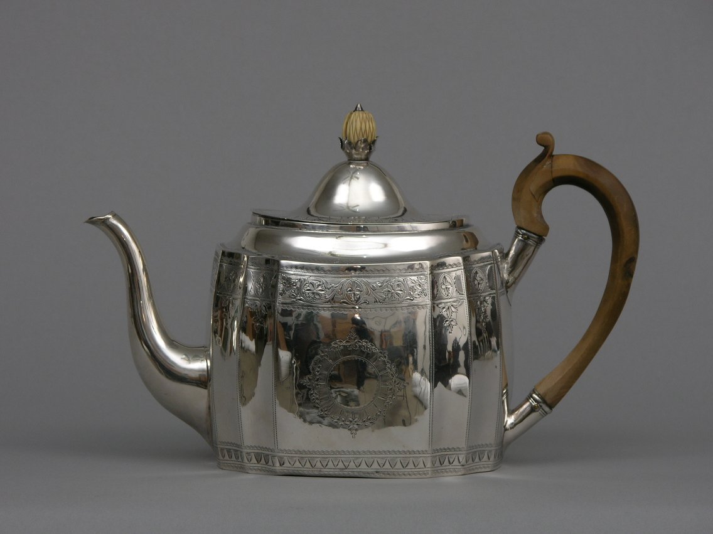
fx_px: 3294
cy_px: 267
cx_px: 356
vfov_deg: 9.3
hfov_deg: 12.4
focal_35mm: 160
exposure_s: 1/253
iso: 50
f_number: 4.4
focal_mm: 41.1
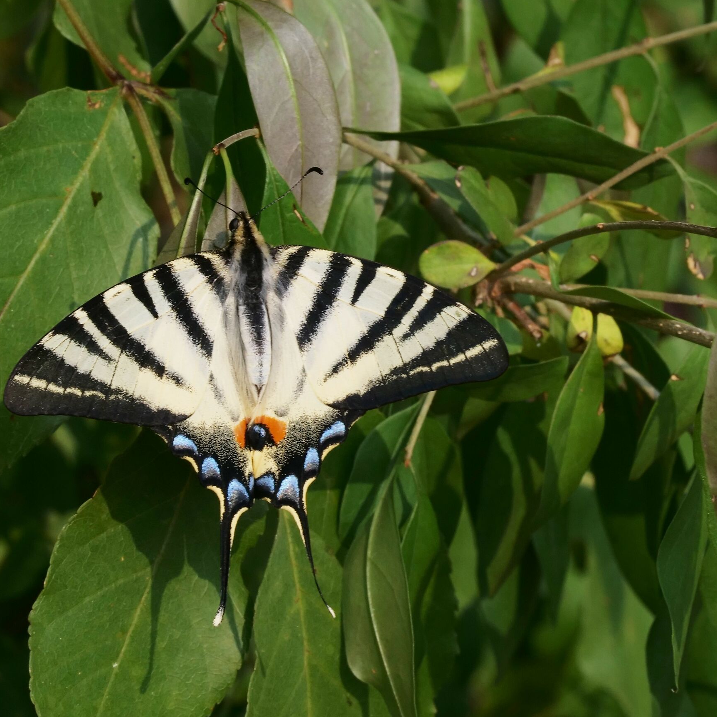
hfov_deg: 7.1
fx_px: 5765
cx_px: 269
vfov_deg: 7.1
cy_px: 366
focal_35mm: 246
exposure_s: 1/250
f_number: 13
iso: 200
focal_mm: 100
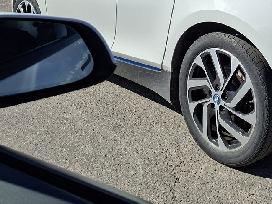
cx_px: 232
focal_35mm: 51
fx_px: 401
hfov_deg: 35.8
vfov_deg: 26.4
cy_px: -20
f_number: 1.8
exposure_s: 1/2793
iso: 50
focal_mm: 5.54
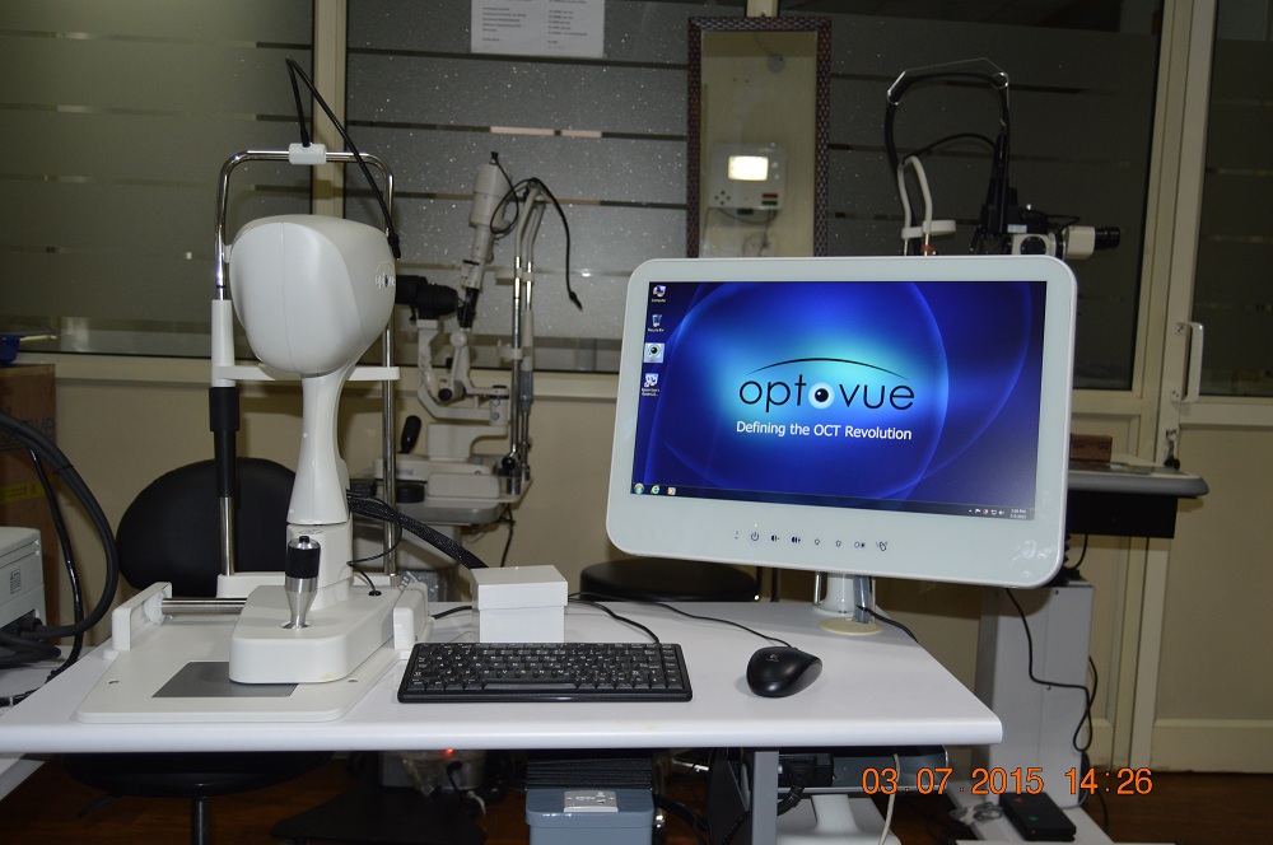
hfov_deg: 57.3
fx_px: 1165
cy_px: 422
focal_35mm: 33
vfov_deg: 39.9
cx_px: 636
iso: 450
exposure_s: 1/60
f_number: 3.5
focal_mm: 22
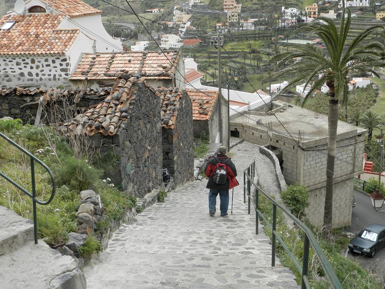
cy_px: 144
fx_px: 512
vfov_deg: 31.5
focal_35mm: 46
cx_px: 192
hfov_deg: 41.2
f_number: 3.6
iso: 80
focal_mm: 8.2
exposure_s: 1/125
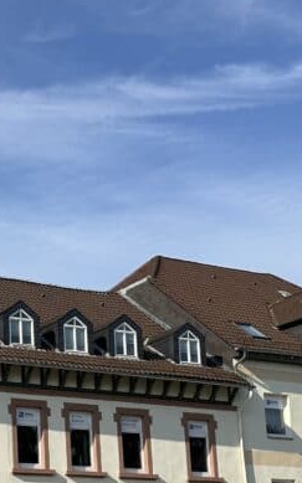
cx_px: -93
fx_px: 883
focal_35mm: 67
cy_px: 422
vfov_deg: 29.5
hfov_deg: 18.1
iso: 80
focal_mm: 6.86
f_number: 1.78
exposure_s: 1/5000
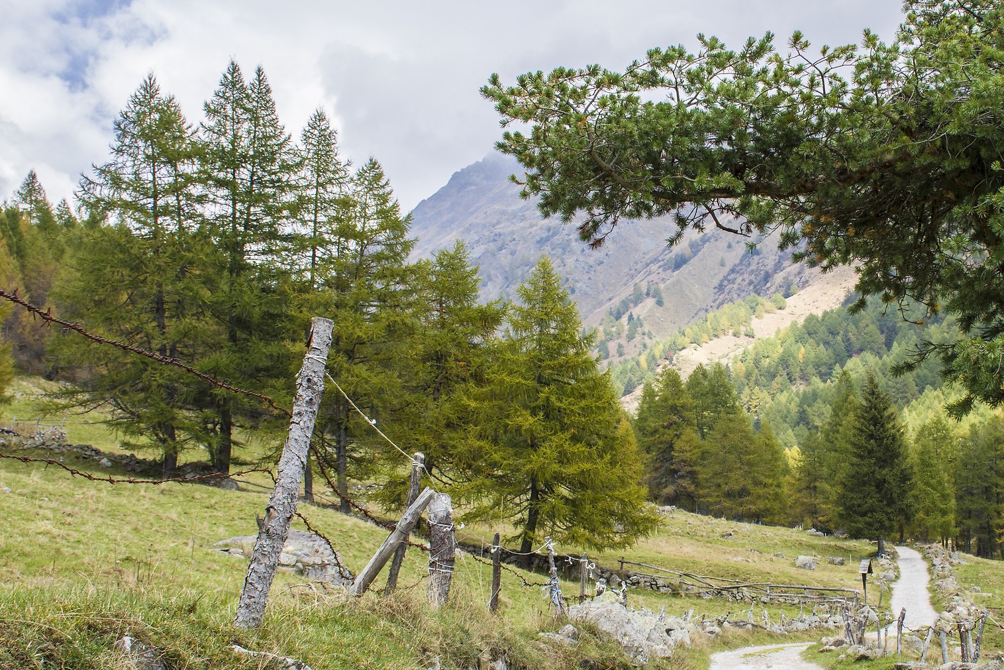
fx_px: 1590
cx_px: 700
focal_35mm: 57
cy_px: 370
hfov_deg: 34.6
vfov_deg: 23.8
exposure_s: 1/200
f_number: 8
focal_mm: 24
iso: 200
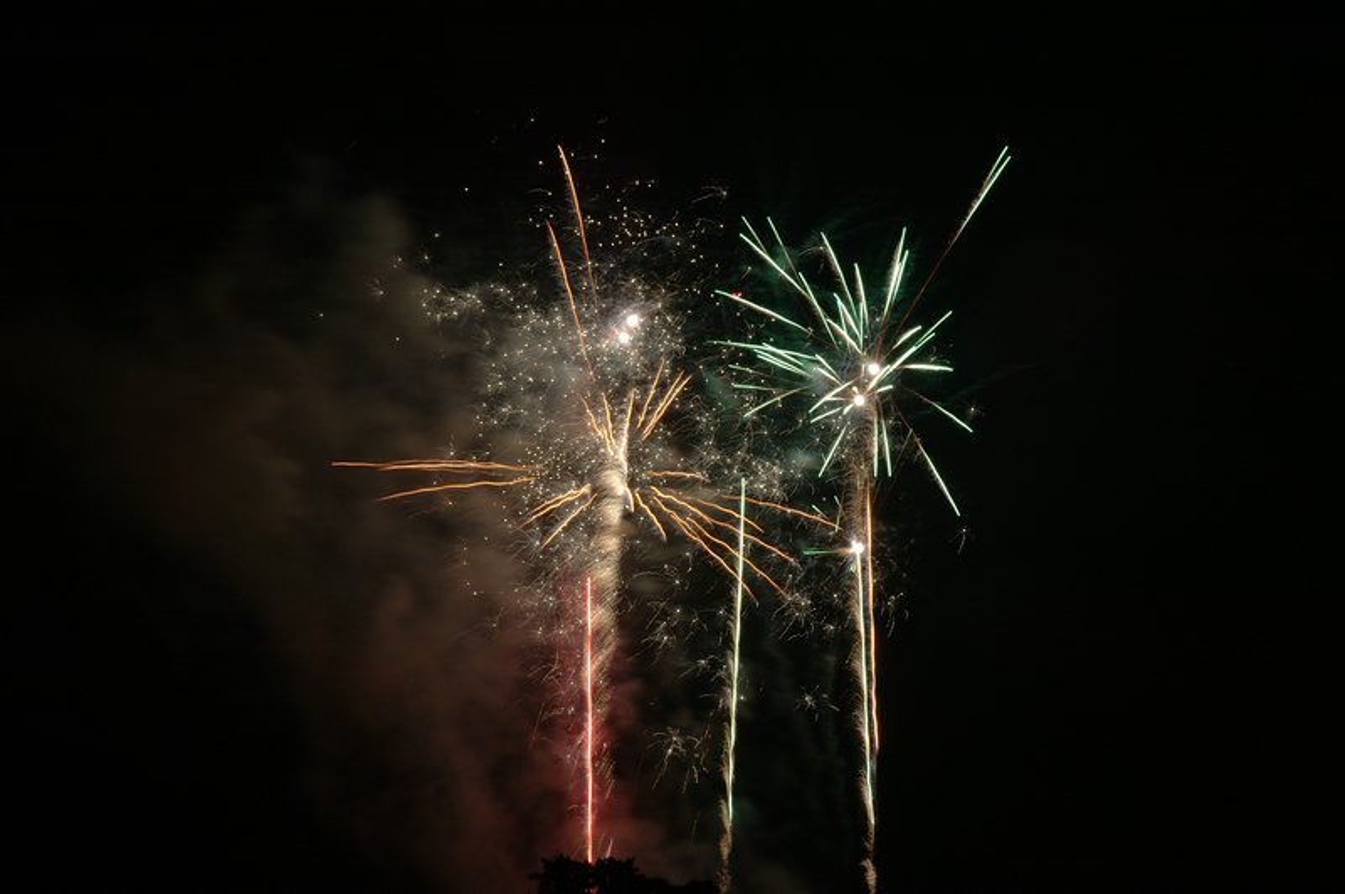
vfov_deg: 17.5
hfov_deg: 26.0
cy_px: 447
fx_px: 2912
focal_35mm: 78
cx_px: 672
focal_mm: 52
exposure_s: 1/1.3
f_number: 13
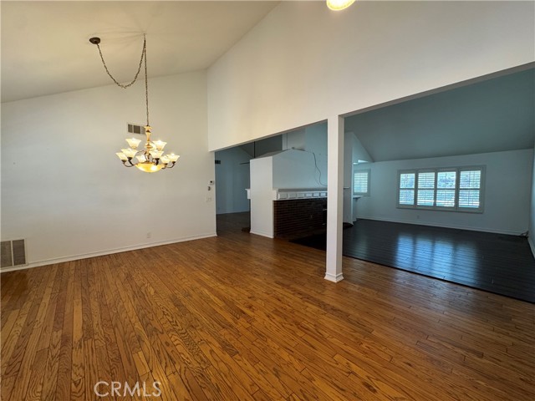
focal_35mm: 14
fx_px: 216
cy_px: 200
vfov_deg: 85.7
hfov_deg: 102.1
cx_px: 268
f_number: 2.2
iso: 200
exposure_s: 1/120
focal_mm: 2.22
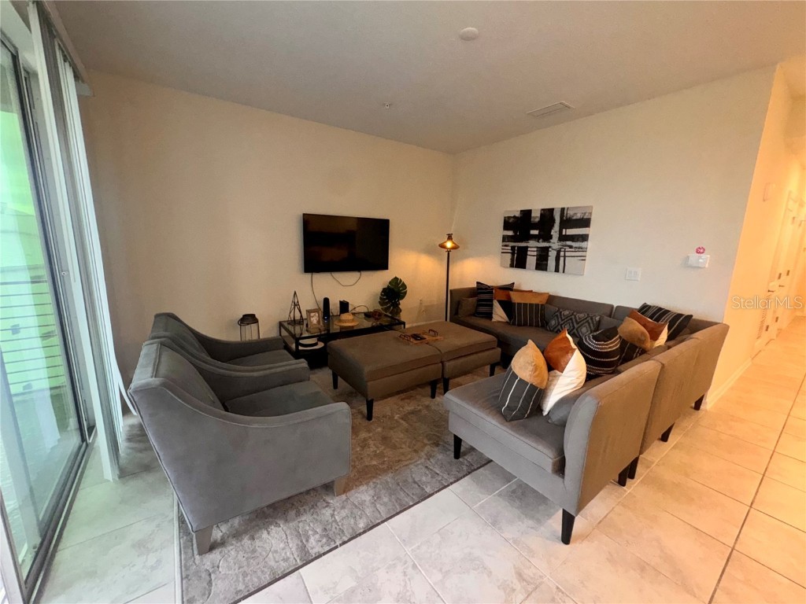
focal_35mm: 14
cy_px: 302
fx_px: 326
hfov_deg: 102.1
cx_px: 403
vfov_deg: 85.7
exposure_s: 1/60
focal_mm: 2.22
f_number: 2.2
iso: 200
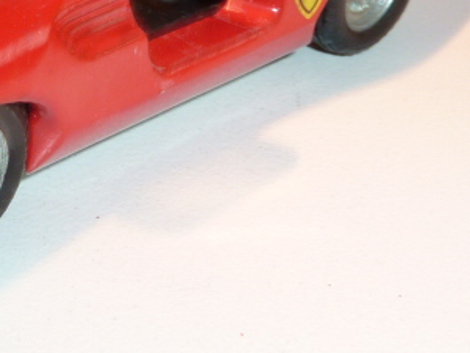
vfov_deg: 14.3
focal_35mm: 102
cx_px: 41
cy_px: -11
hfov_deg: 18.9
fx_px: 1385
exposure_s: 1/30
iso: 100
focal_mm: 4.4
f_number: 4
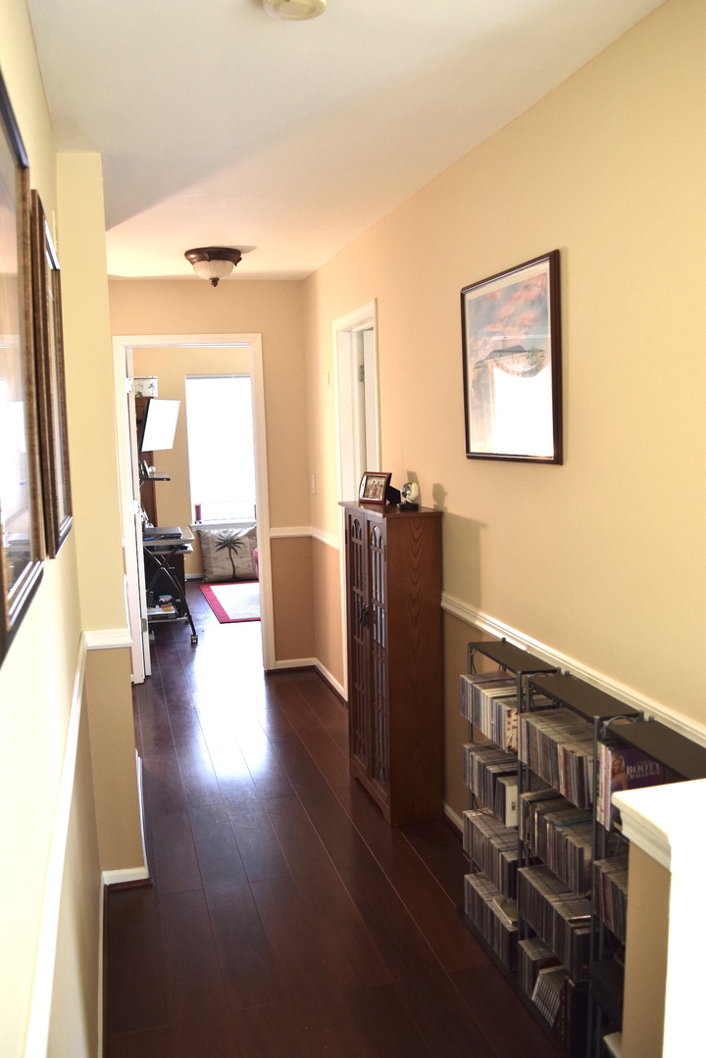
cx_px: 353
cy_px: 529
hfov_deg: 43.6
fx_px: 882
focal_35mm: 30
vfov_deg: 61.9
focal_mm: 20
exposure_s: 1/100
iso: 800
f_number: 5
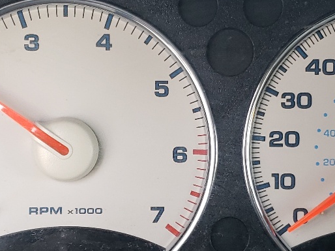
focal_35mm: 81
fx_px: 784
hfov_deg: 24.1
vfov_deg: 18.2
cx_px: 179
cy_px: 129
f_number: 1.5
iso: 97
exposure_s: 1/120
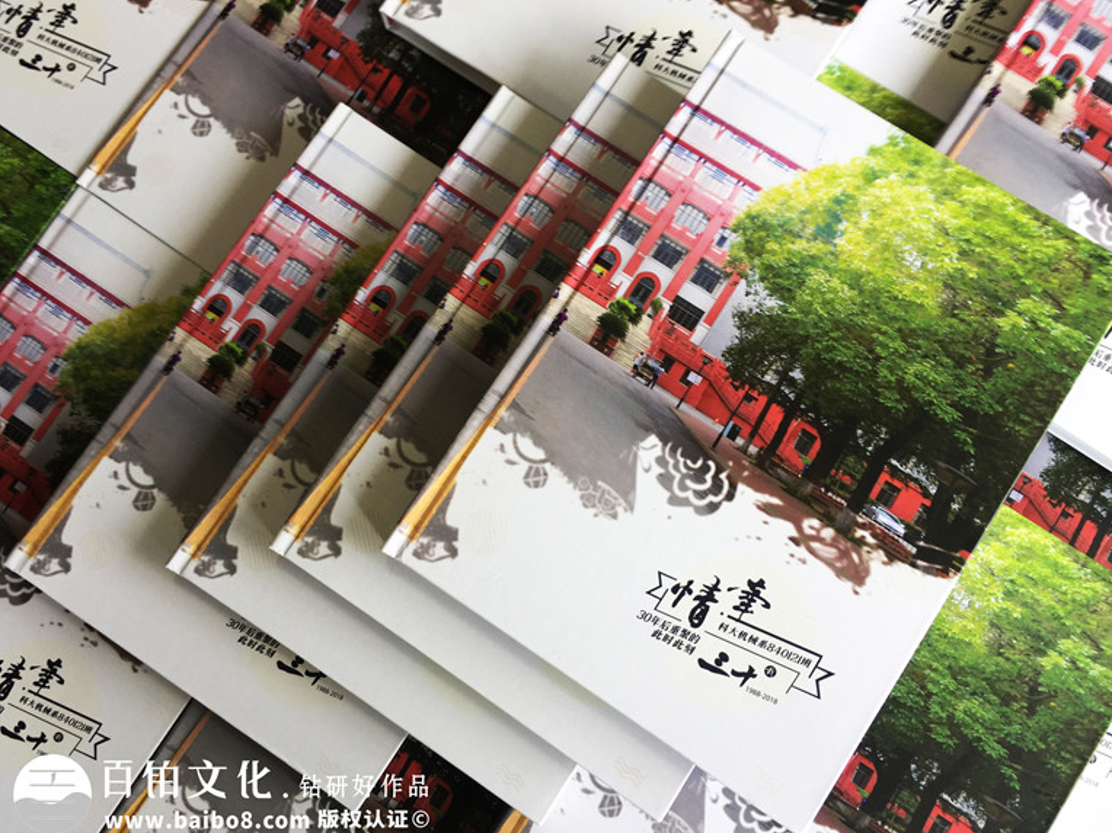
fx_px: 963
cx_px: 565
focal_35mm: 30
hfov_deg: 60.0
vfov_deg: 46.7
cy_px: 416
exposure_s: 1/50
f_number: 2.2
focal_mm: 4.15
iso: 32
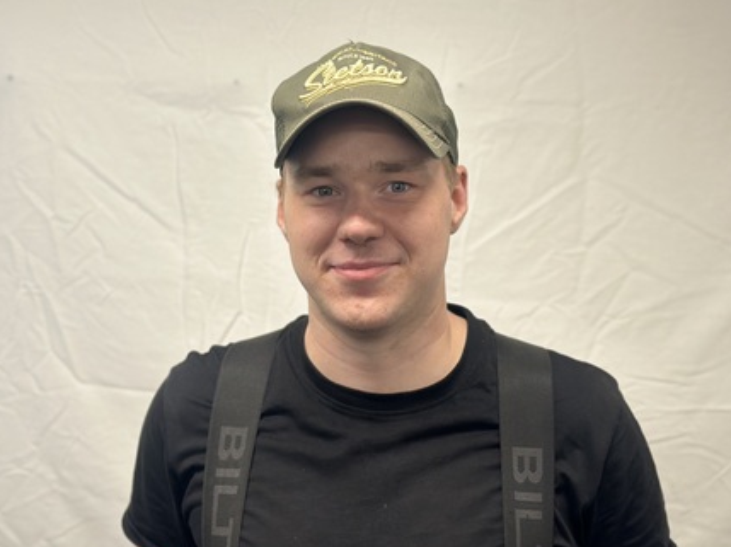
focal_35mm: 56
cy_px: 284
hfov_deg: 34.4
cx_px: 349
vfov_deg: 26.1
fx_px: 1182
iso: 80
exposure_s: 1/100
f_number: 1.78
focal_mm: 6.86
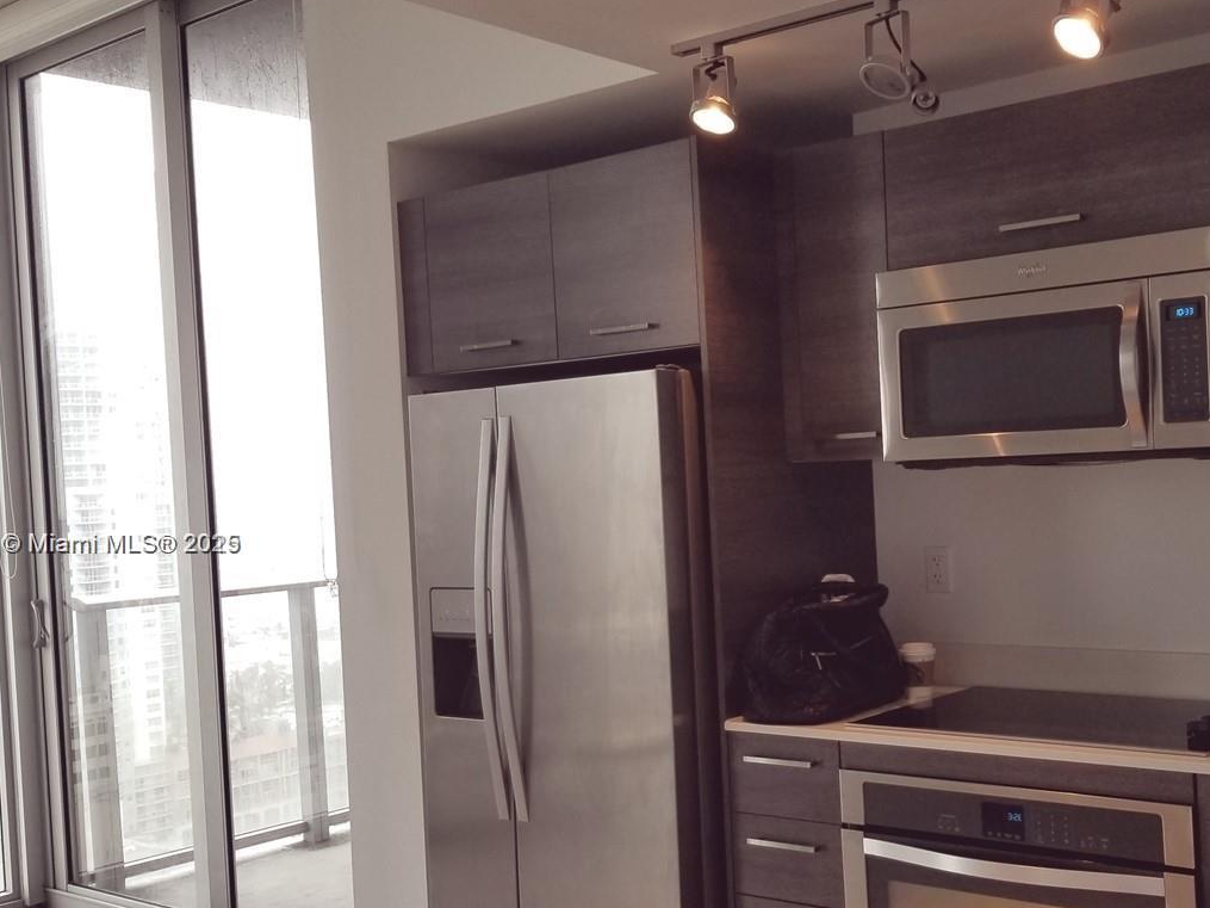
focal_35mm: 41
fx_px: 1433
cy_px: 545
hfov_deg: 45.1
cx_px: 812
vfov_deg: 35.0
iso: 80
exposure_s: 1/120
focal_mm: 4.25
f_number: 1.7
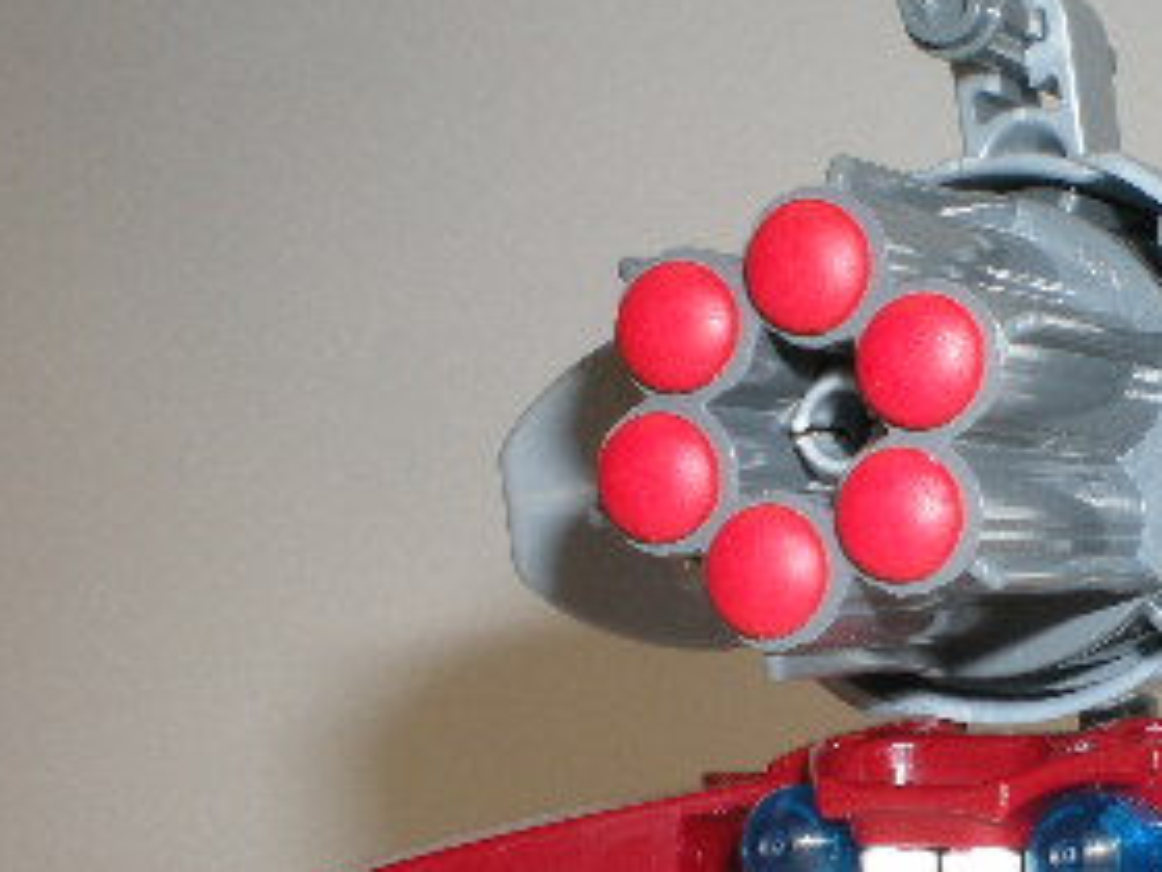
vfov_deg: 16.8
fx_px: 2920
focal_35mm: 87
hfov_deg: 22.0
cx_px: 1042
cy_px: 756
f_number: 4.6
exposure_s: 1/30
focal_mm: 6.3
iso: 64
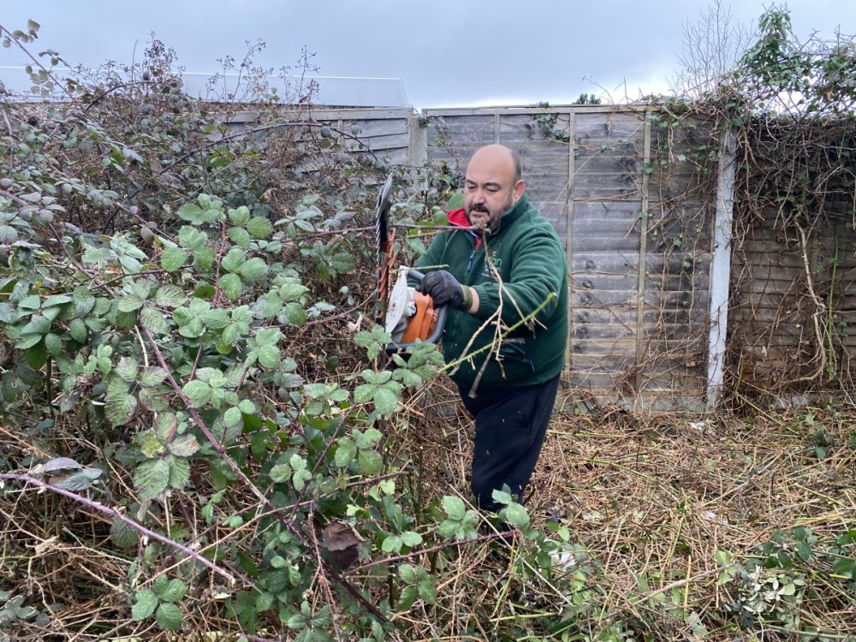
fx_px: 643
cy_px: 321
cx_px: 428
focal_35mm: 26
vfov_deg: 53.1
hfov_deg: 67.3
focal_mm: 4.25
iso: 100
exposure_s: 1/122
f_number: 1.8
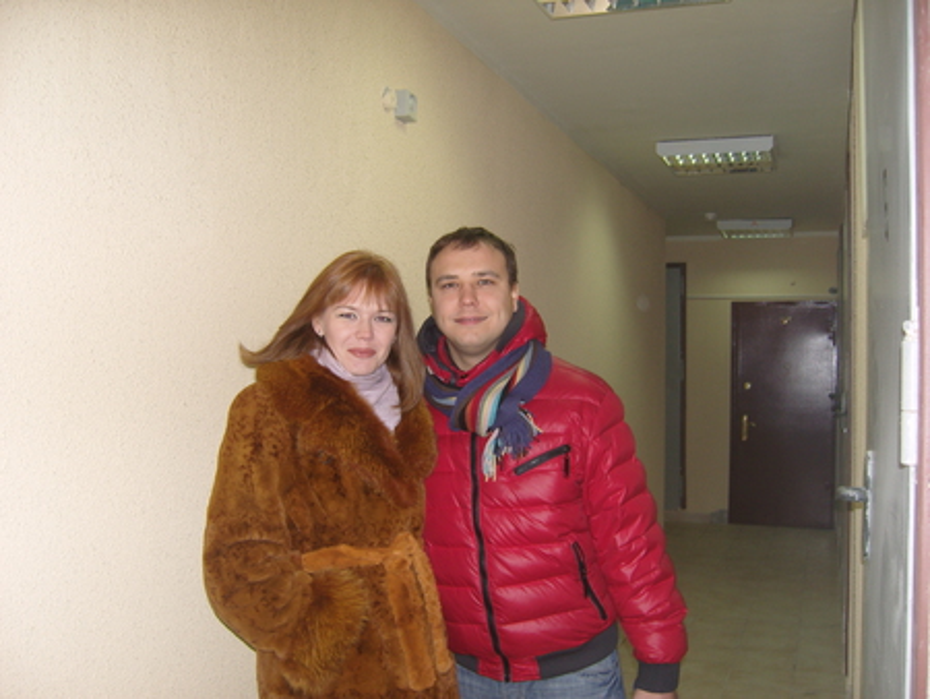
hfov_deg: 53.9
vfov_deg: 41.8
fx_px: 914
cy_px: 350
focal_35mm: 34
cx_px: 465
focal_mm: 7.3
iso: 100
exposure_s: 1/30
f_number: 2.8
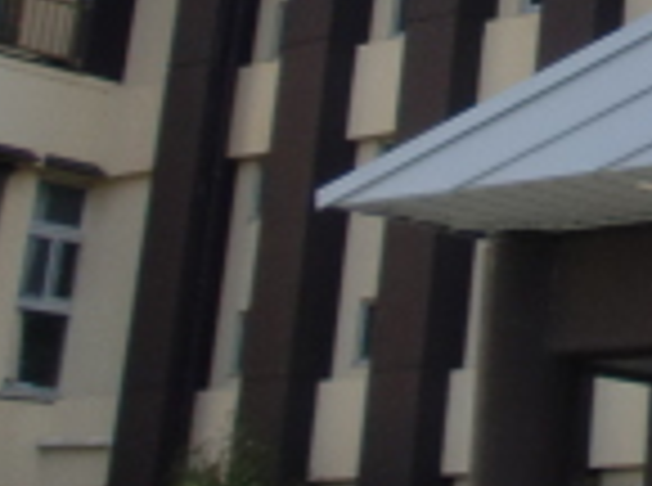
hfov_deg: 13.8
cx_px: 1250
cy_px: -202
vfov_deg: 11.5
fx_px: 2330
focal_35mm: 124
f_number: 2.6
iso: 64
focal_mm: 4.65
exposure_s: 1/1000
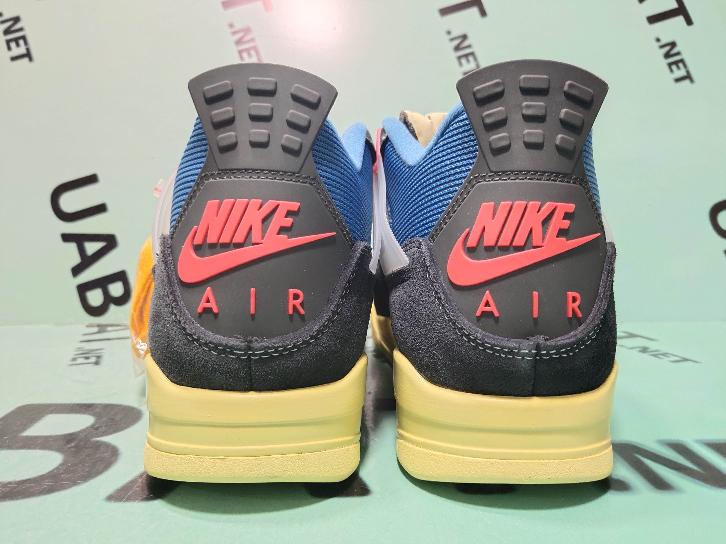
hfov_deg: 60.0
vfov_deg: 46.8
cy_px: 272
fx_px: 629
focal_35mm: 30
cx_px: 363
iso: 50
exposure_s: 1/398
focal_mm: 4.35
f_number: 1.79
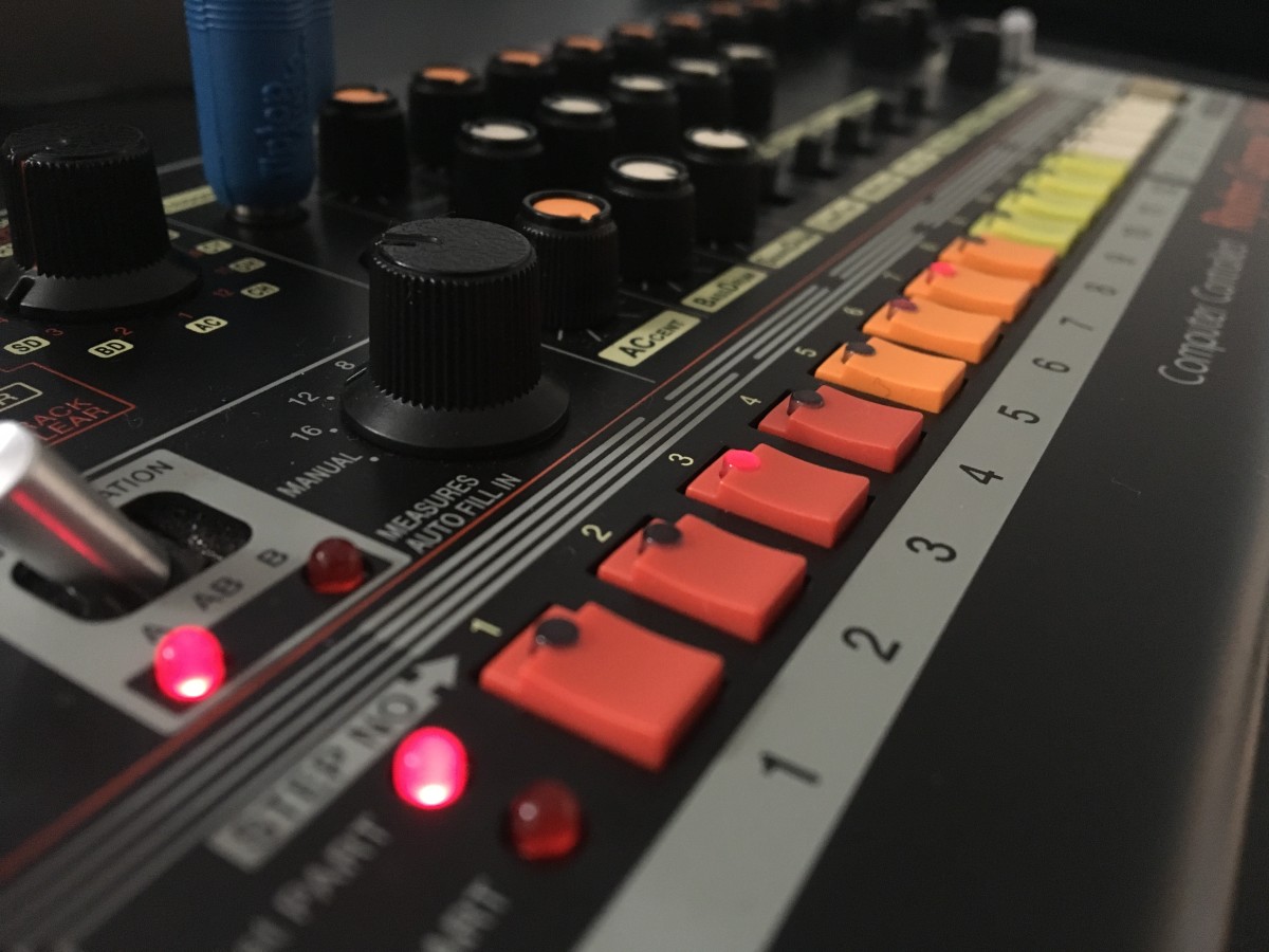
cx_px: 634
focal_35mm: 29
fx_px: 1063
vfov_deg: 48.2
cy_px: 476
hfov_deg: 61.7
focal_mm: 4.15
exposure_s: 1/17
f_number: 2.2
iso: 400
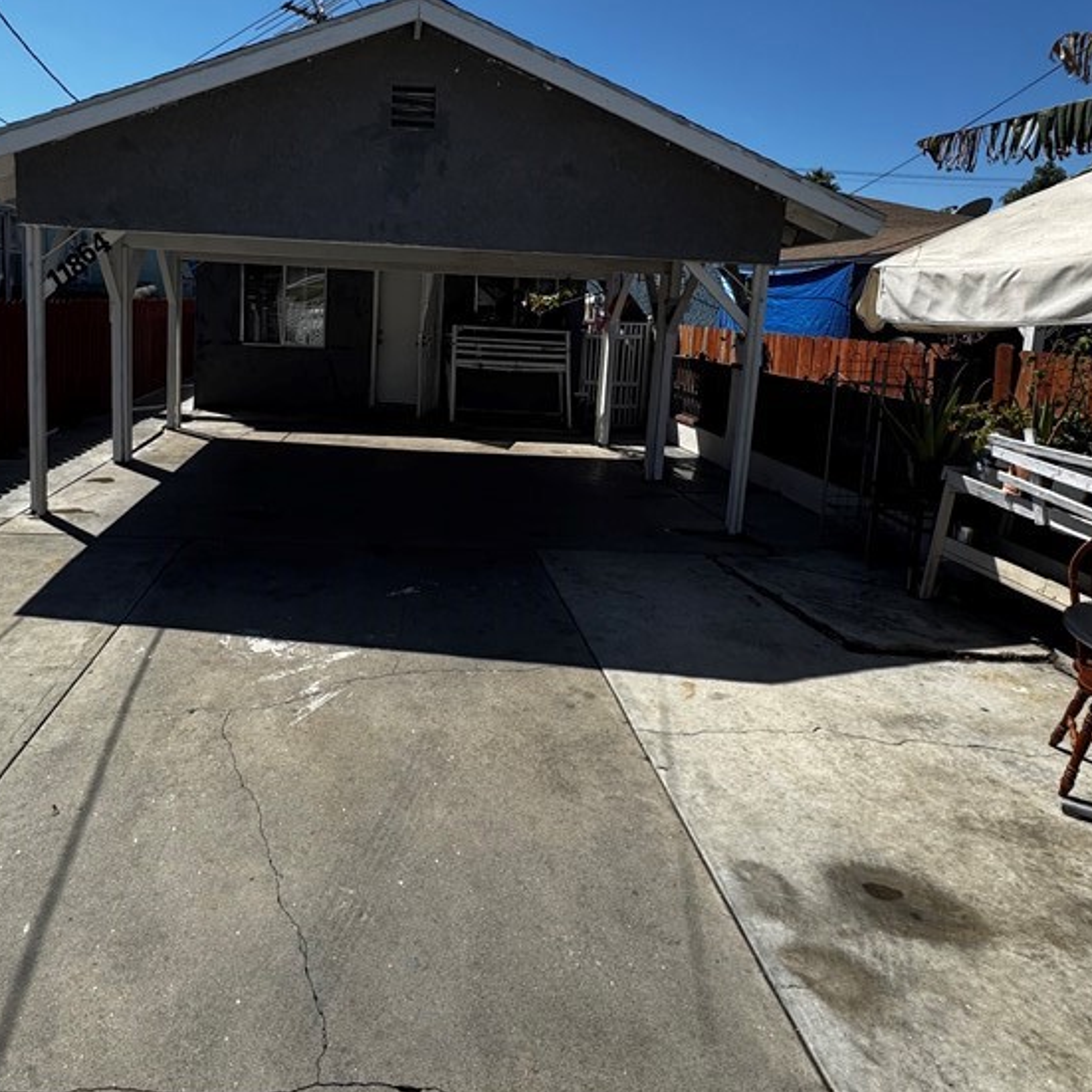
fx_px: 821
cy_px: 408
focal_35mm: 23
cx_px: 418
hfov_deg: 66.4
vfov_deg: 66.2
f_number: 2.2
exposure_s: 1/1672
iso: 50
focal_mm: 2.22
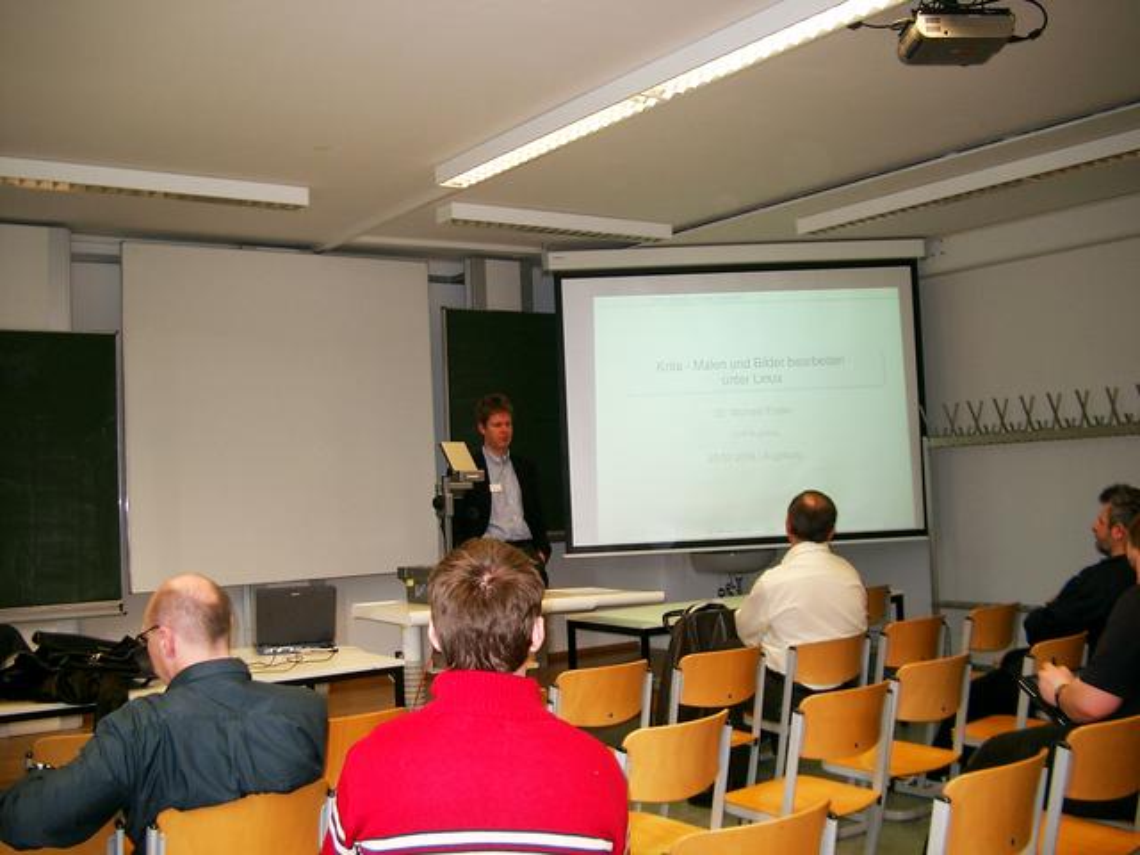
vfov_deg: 38.7
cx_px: 570
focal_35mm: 37
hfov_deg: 50.1
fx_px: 1219
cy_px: 428
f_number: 2.6
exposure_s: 1/60
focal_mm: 7.6
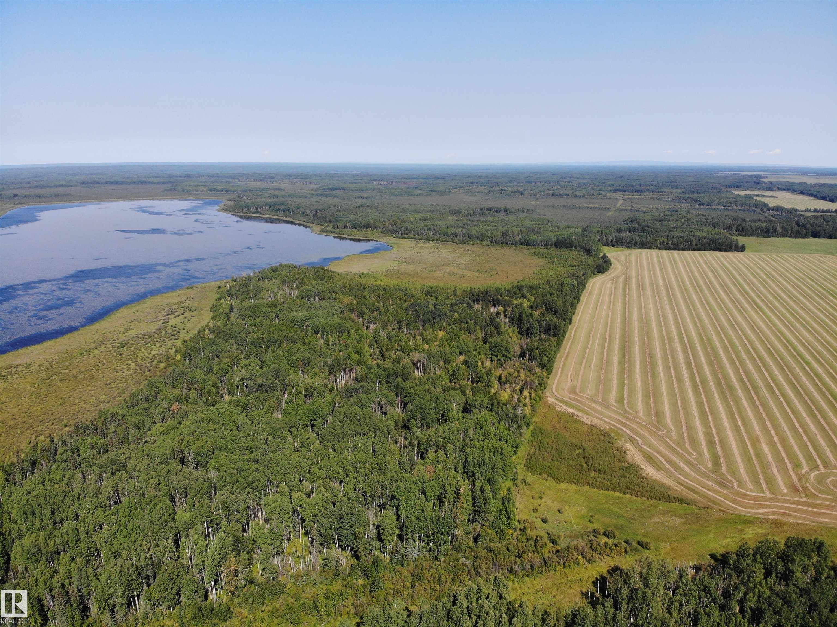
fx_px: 580
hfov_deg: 71.6
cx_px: 418
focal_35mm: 24
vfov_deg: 56.8
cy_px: 314
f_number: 2.8
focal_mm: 4.5
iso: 100
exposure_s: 1/899
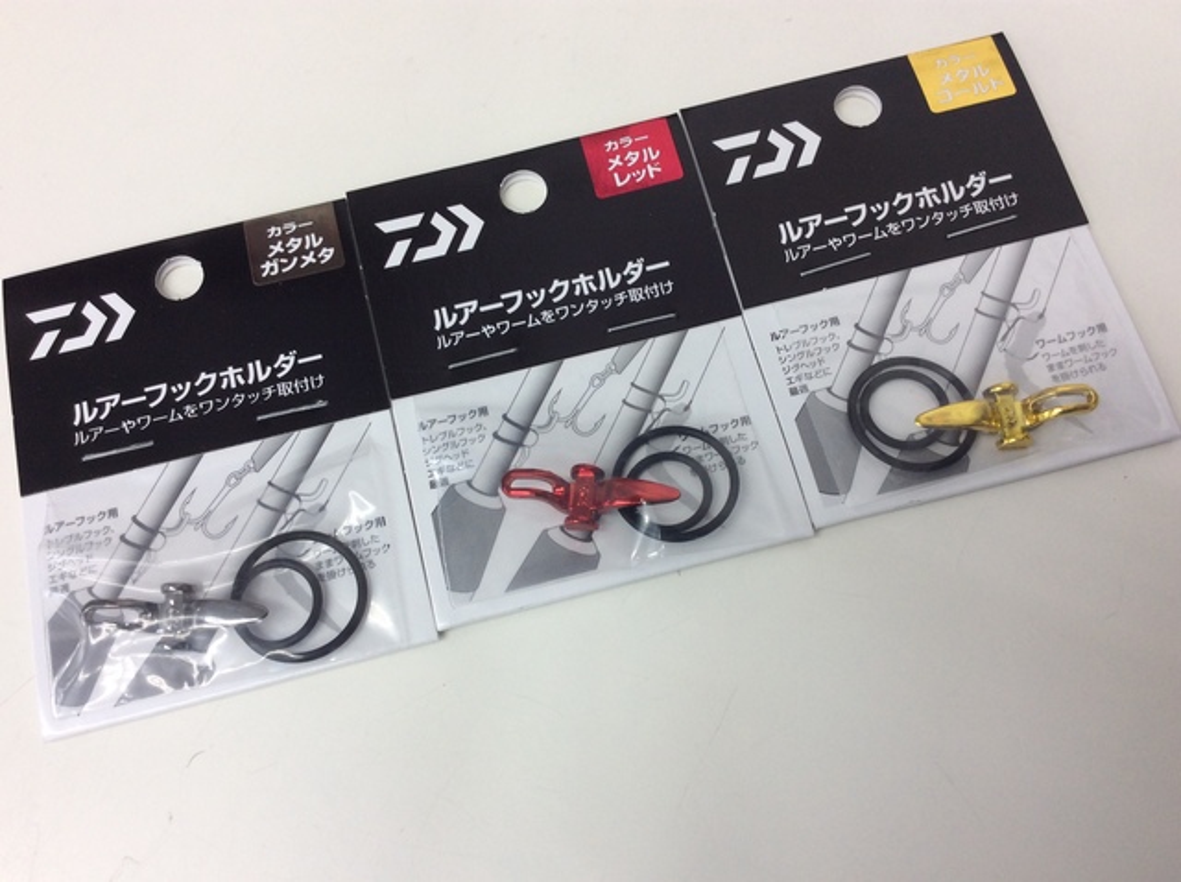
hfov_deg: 56.9
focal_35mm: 32
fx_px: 1090
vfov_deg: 44.1
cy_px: 441
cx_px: 590
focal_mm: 3.3
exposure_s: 1/60
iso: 40
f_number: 2.4
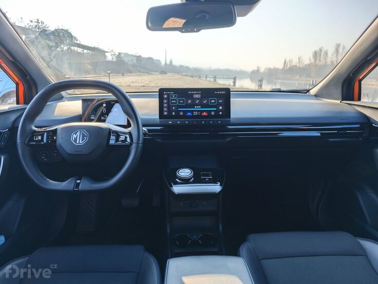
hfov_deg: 73.9
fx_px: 251
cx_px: 189
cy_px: 142
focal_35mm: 23
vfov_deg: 58.9
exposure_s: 1/101
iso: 200
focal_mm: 8.72
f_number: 2
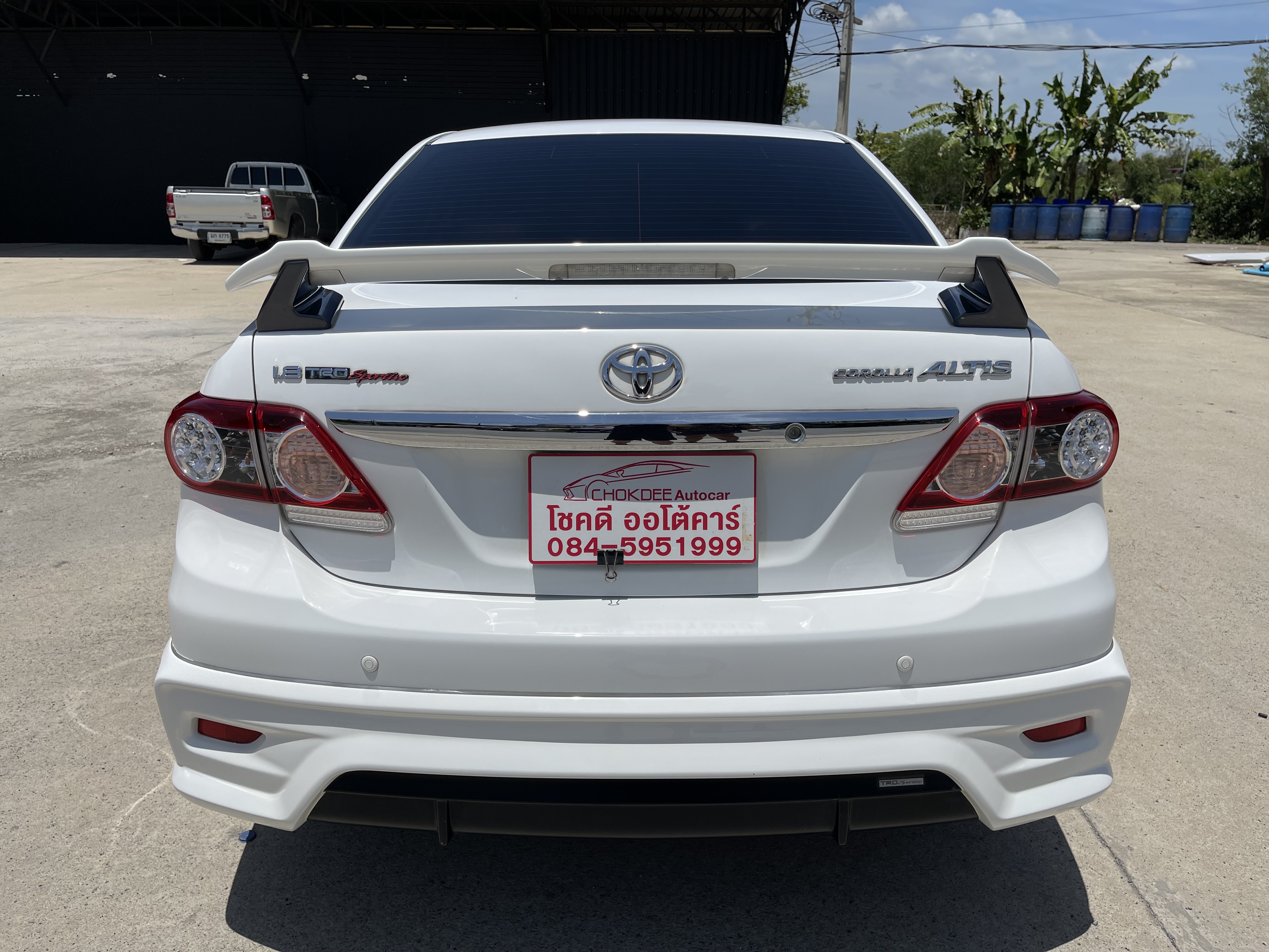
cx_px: 634
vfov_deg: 53.1
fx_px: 953
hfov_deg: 67.3
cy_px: 476
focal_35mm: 26
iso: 32
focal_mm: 5.1
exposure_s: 1/10989
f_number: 1.6
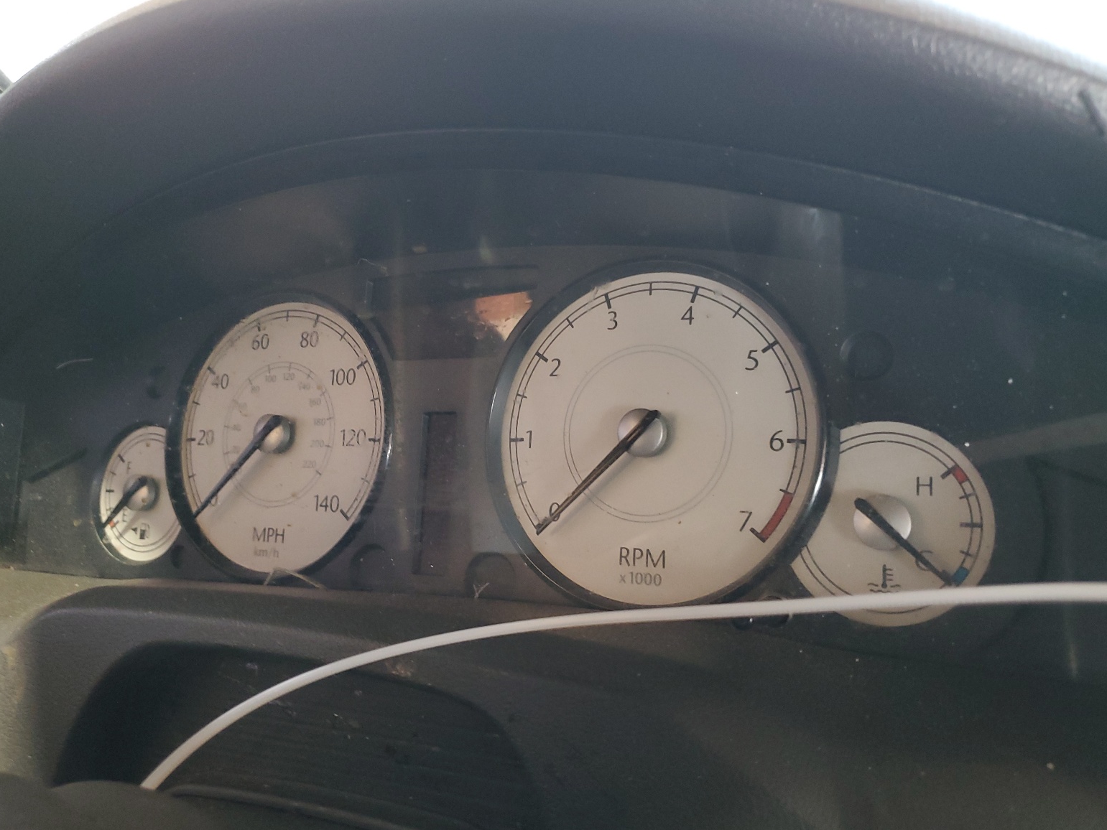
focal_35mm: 27
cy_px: 418
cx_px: 545
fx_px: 864
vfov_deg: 51.4
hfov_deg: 65.3
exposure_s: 1/60.2
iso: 192
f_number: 1.5
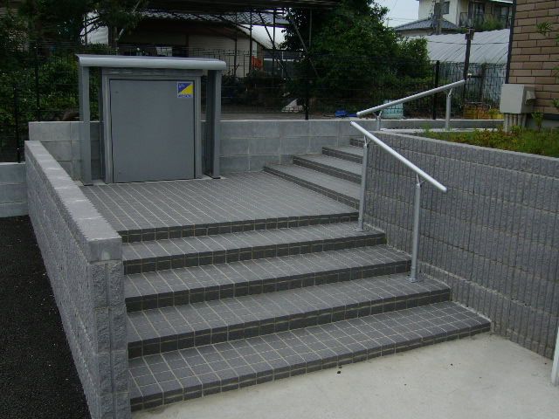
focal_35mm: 35
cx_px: 280
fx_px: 565
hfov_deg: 52.6
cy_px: 210
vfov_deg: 40.7
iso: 80
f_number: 5.6
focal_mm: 5.8
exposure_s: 1/400
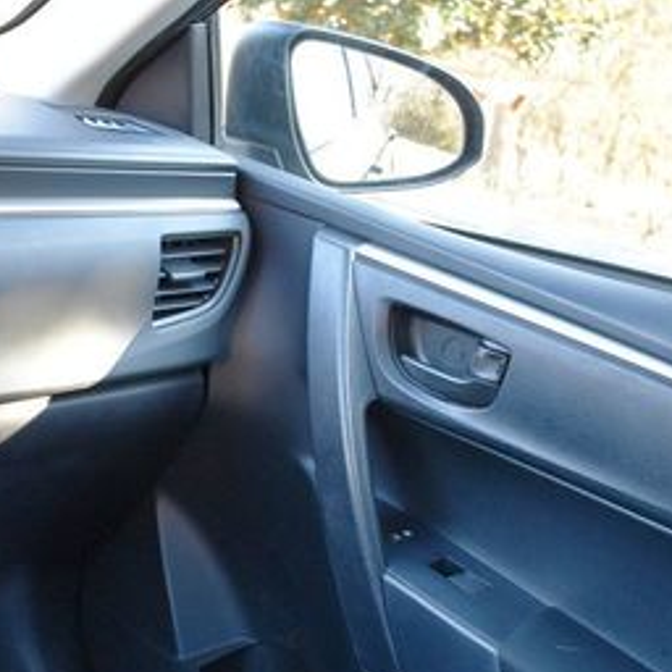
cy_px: 558
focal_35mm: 67
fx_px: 1473
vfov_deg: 25.2
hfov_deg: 25.4
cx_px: 178
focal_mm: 21
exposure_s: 1/125
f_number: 3.8
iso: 1400
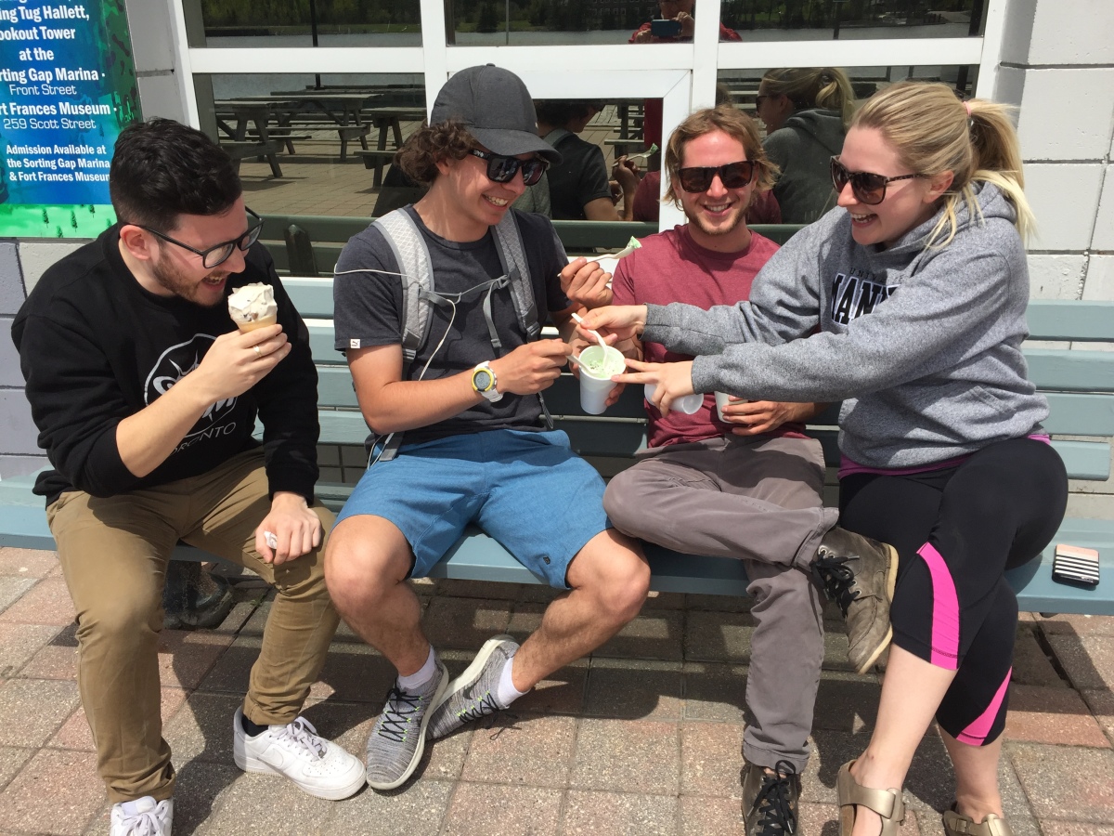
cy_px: 418
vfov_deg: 48.2
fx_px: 933
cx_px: 557
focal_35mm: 29
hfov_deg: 61.7
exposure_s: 1/2198
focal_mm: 4.15
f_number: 2.2
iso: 32
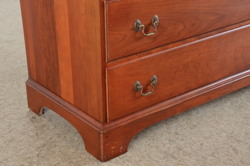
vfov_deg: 20.1
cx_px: 125
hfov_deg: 29.9
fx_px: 468
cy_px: 83
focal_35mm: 68
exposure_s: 1/80
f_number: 13
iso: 125
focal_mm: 45
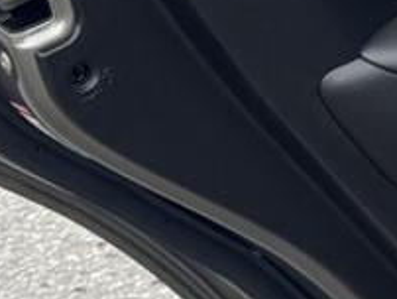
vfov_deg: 9.2
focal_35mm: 152
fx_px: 1745
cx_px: 763
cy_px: -281
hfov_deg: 11.8
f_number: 1.78
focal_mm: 6.76
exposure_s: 1/439
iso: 80
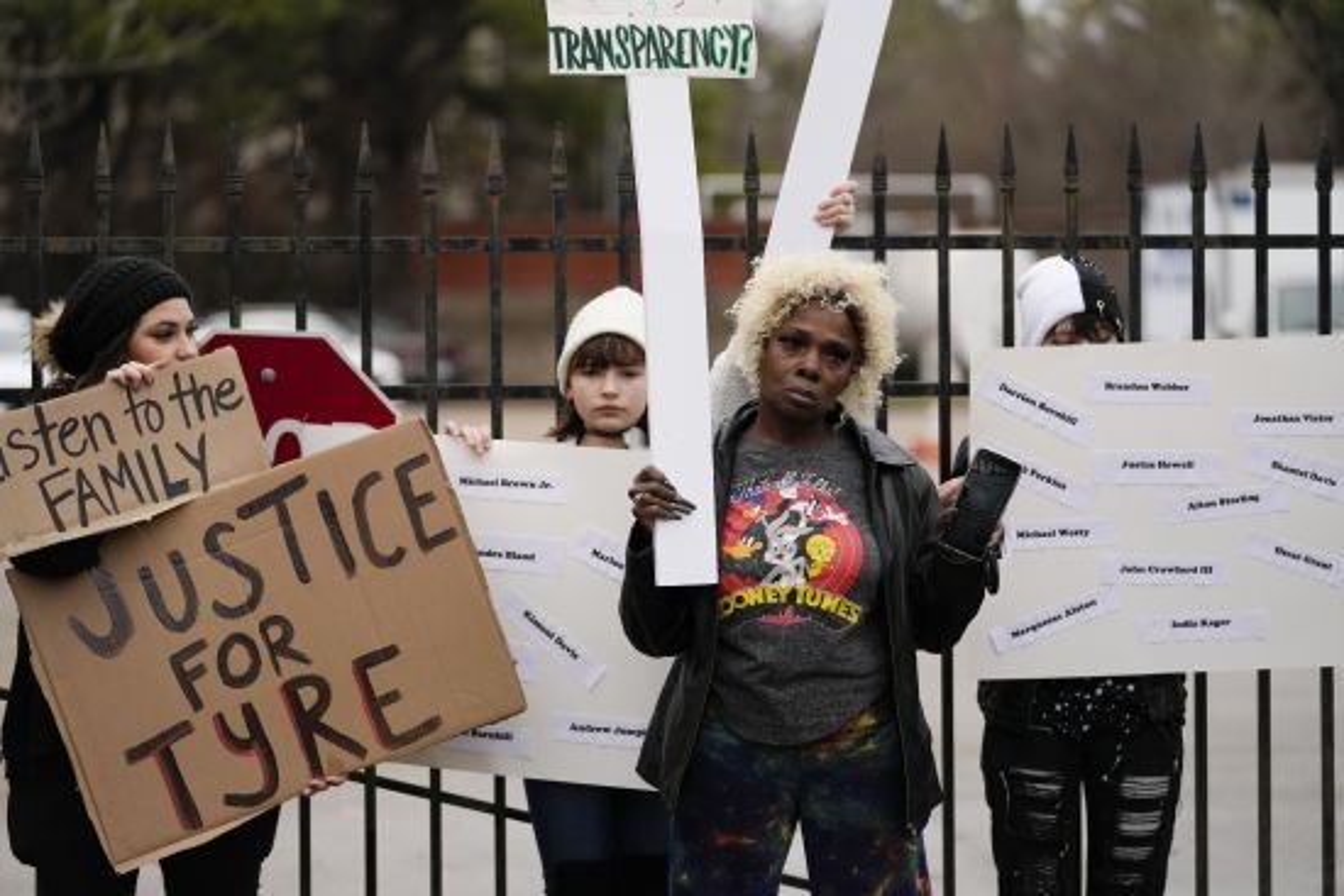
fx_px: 4294
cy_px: 448
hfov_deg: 17.8
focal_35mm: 115
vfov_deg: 11.9
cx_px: 672
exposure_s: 1/5000
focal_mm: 115
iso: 1000
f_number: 2.8
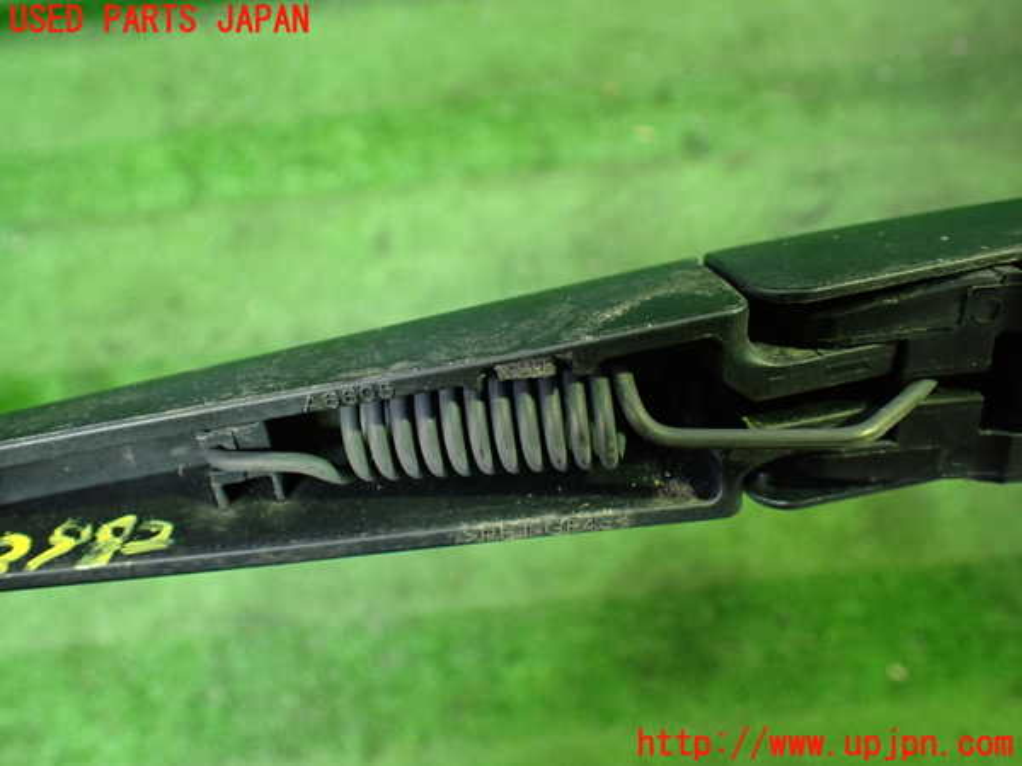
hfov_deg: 60.0
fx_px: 886
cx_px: 511
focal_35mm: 30
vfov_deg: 46.8
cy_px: 383
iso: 800
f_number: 2.3
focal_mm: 5.4
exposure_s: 1/30
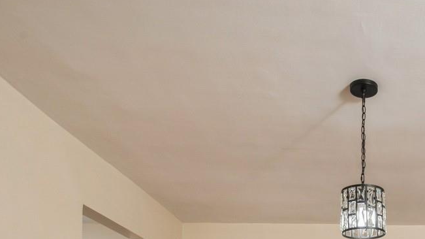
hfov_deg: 41.6
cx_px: 388
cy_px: 398
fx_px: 507
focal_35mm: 45
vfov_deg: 20.7
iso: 200
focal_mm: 14
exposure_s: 1/30
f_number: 11
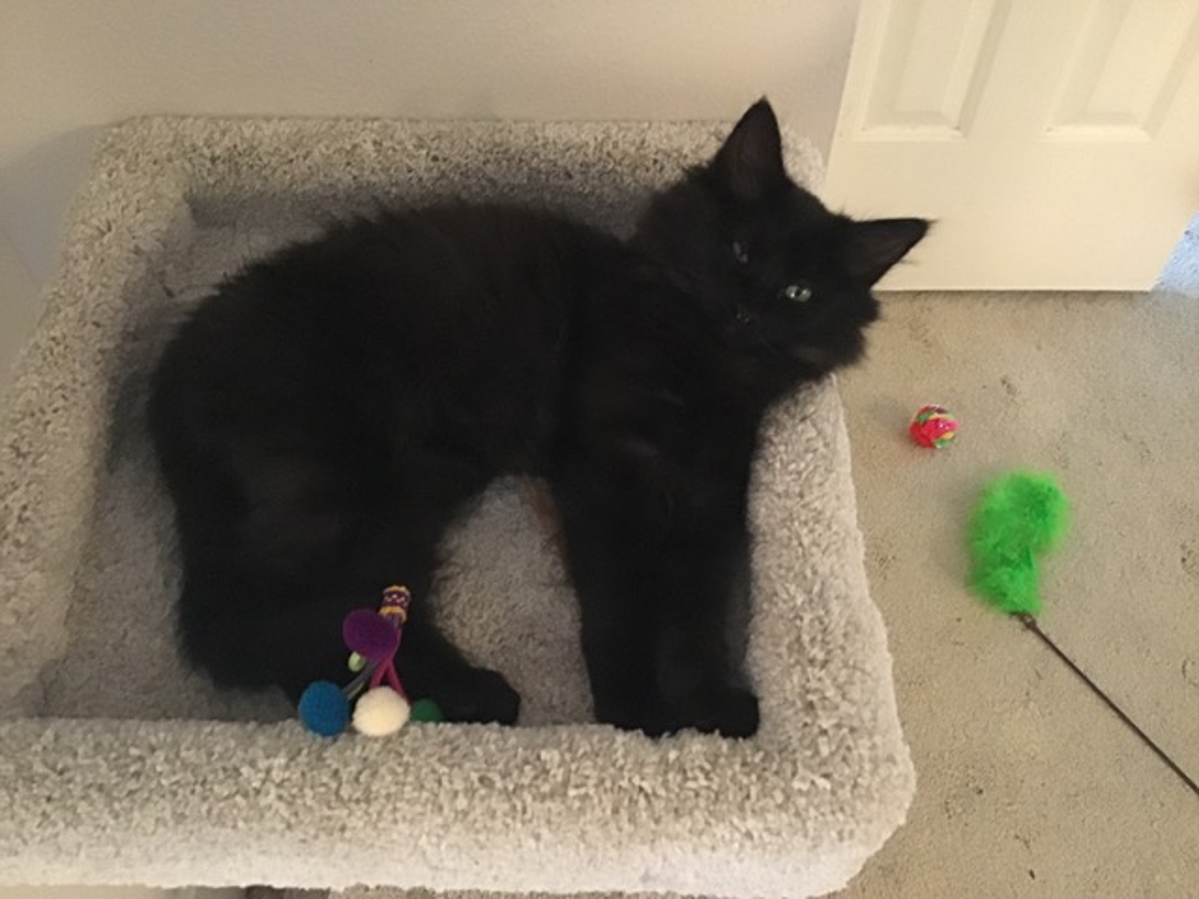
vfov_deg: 45.4
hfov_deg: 58.4
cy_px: 450
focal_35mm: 31
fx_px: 1074
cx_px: 600
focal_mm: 3.3
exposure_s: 1/15
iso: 800
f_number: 2.4
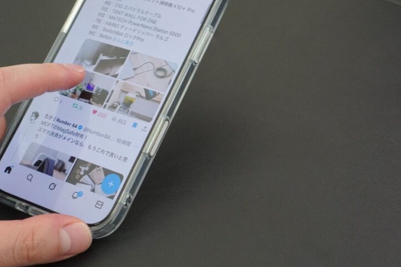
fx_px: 832
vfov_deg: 18.2
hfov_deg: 27.1
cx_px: 227
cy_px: 95
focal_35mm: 75
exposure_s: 1/60
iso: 3200
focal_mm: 35
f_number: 5.6
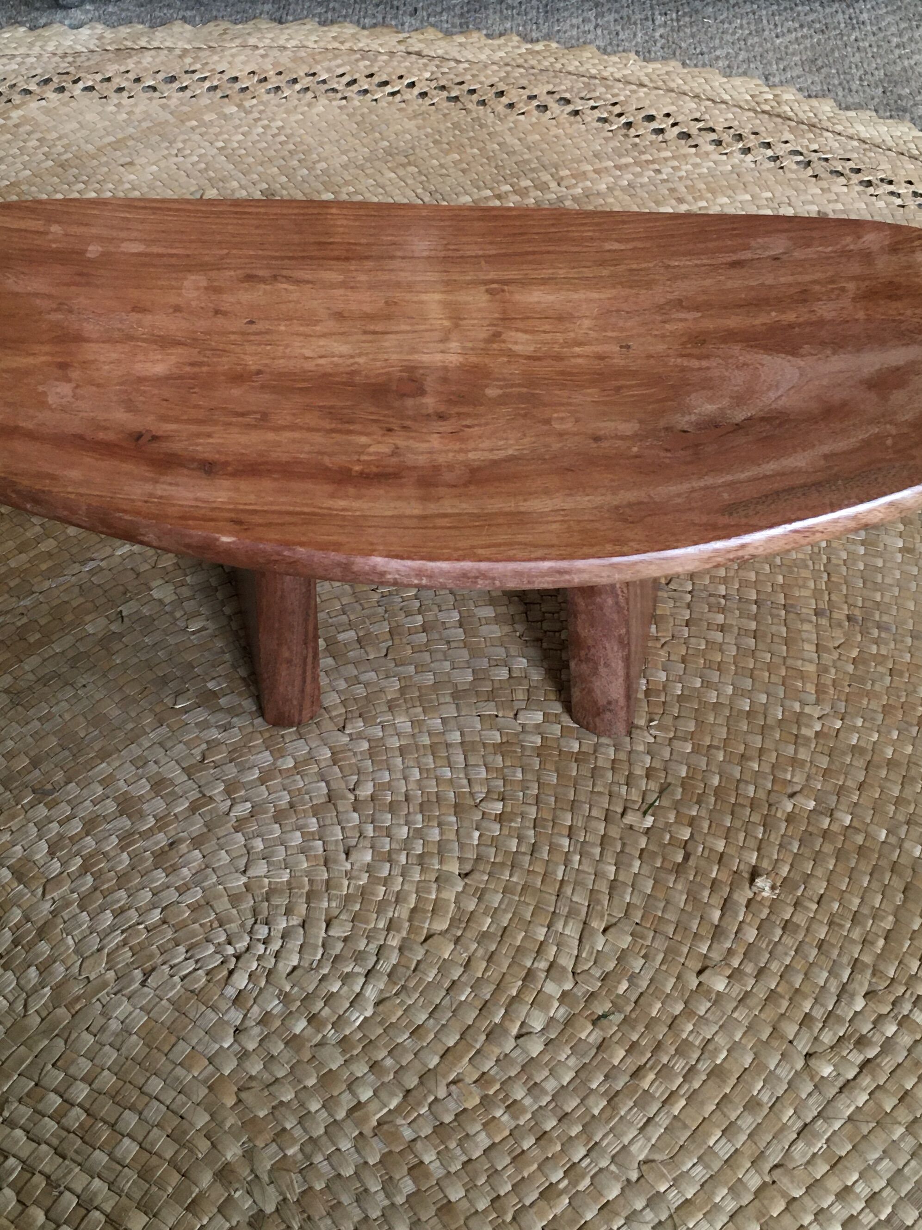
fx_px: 1562
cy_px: 481
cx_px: 418
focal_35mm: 44
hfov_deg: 32.9
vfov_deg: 42.7
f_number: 2.2
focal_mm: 4.15
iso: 125
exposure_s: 1/33
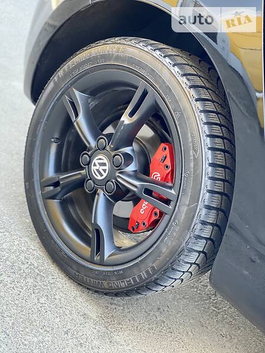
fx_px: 531
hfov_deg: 28.0
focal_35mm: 52
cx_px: 132
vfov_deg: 36.8
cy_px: 176
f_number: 2
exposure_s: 1/122
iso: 250
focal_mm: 6
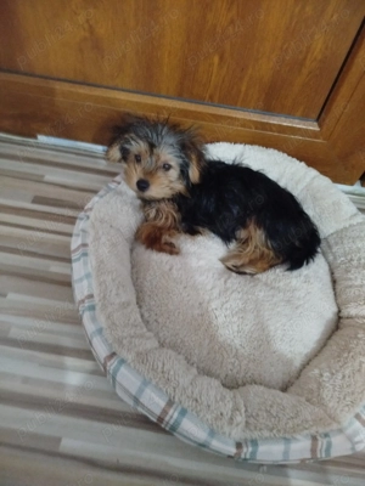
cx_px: 182
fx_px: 337
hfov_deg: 56.8
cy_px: 243
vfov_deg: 71.6
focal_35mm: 24
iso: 2000
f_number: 1.7
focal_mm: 5.31
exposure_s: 1/17
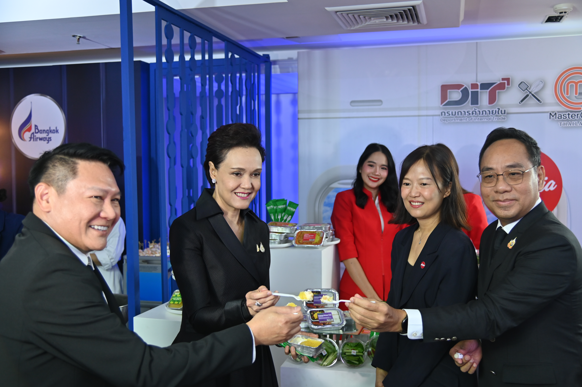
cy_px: 194
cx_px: 291
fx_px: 565
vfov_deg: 37.8
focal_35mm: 35
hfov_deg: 54.5
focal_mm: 35
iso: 900
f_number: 4
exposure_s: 1/60
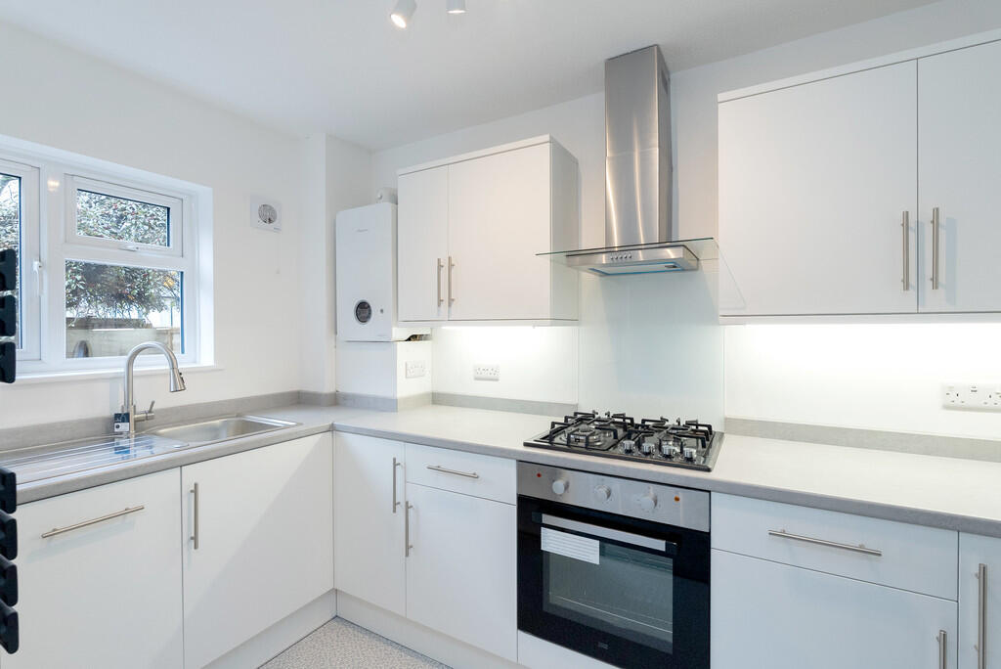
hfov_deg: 96.7
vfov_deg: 73.8
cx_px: 500
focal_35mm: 16
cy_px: 334
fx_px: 445
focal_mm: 16
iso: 1250
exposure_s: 1/80
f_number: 7.1
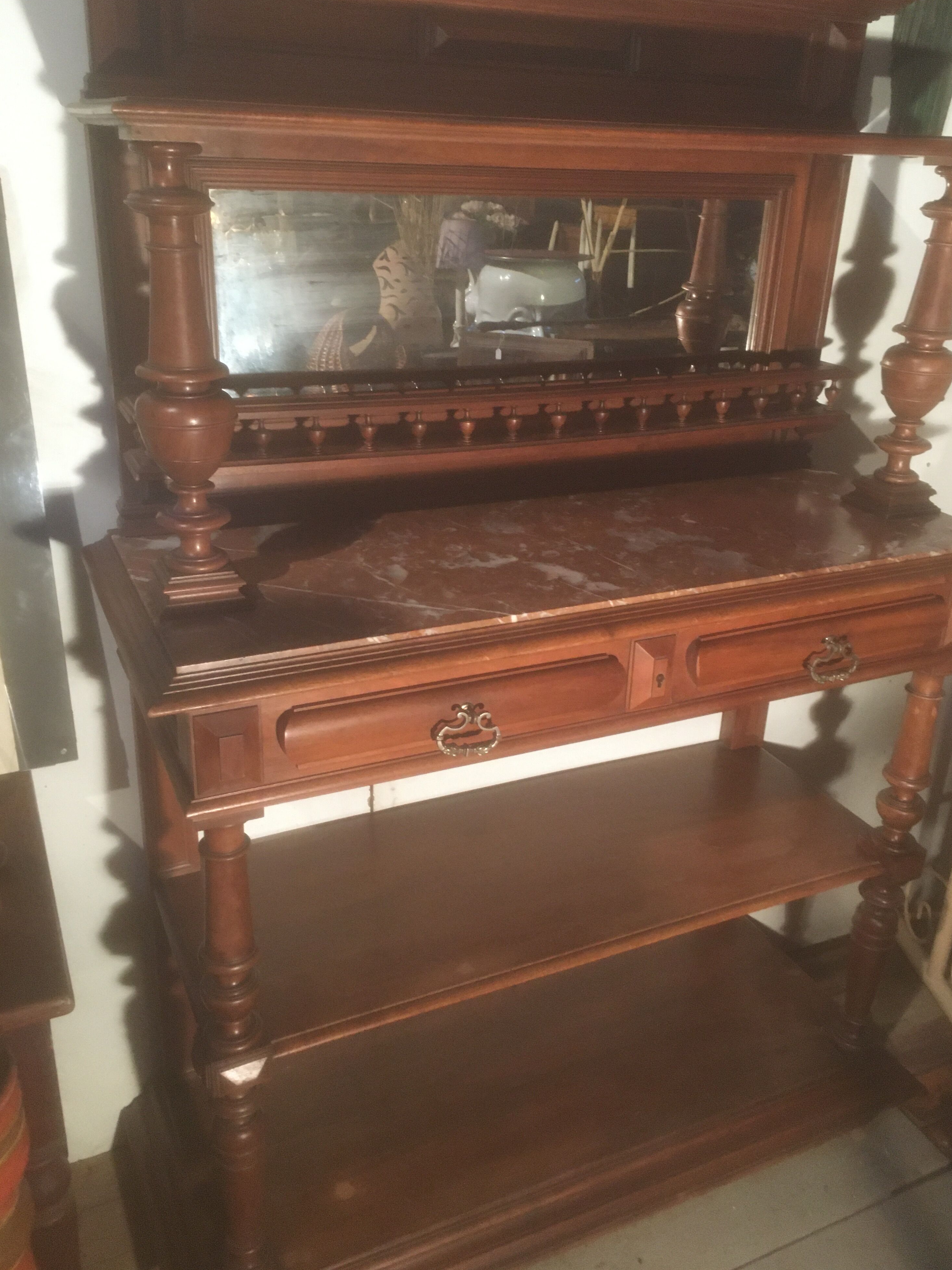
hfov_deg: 46.8
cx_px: 487
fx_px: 1100
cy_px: 621
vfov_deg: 60.0
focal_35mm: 30
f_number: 2.2
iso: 200
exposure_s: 1/17
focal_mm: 4.15
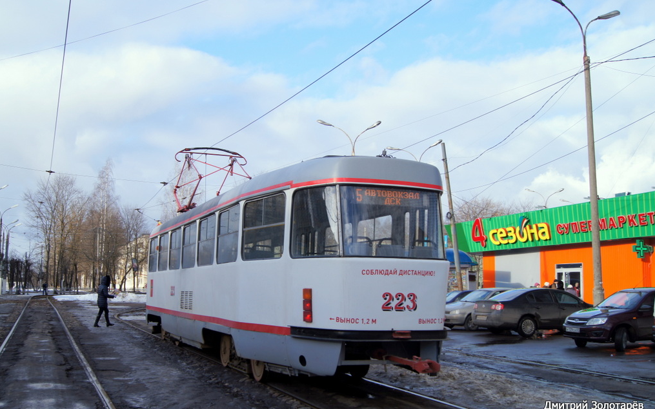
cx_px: 329
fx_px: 660
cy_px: 205
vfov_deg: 34.4
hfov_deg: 52.8
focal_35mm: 37
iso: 100
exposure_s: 1/60
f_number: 8
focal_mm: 24
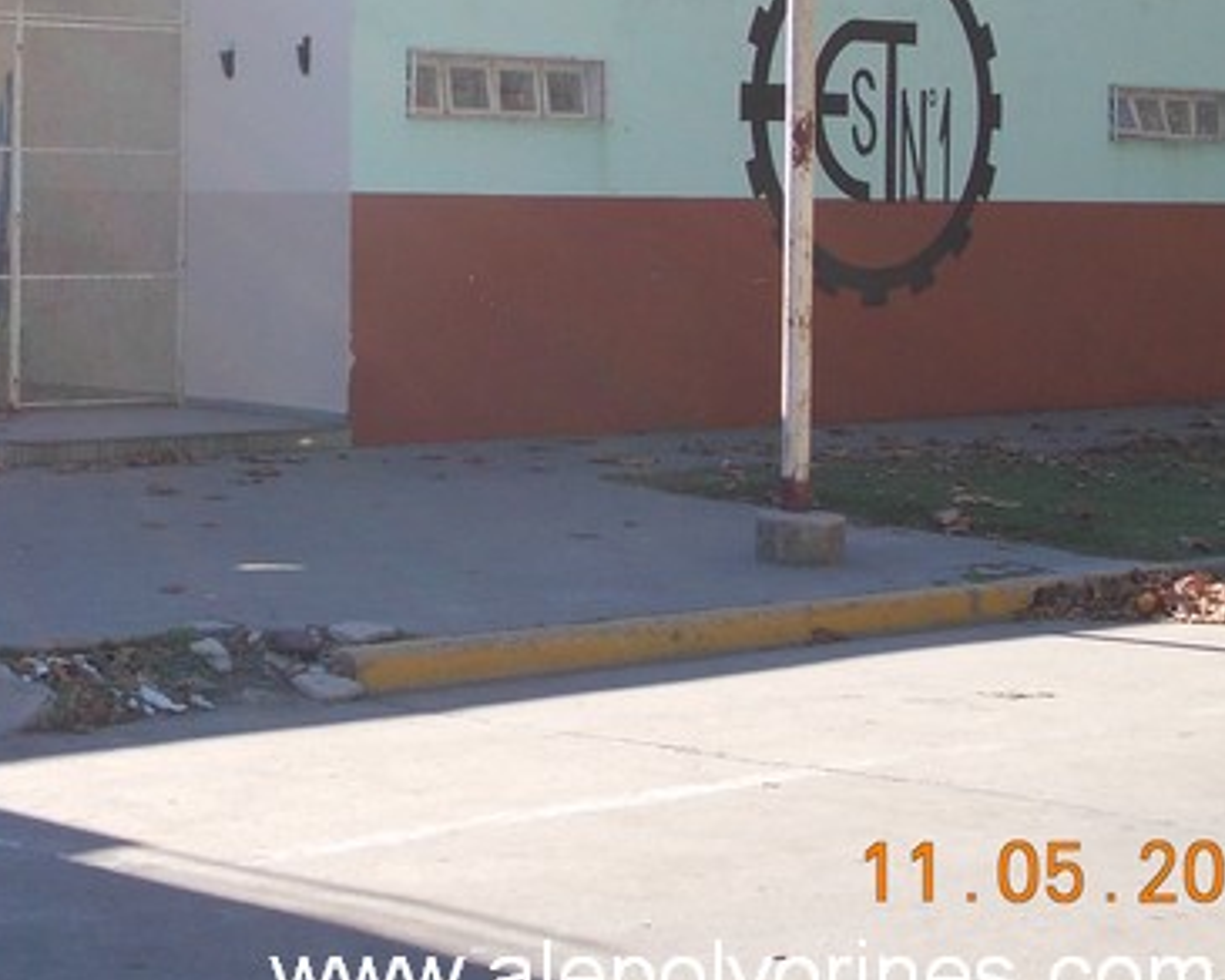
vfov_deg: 17.3
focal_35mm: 88
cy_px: 138
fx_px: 3190
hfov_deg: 21.3
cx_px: 164
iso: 80
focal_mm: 6.1
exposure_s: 1/320
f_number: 3.3
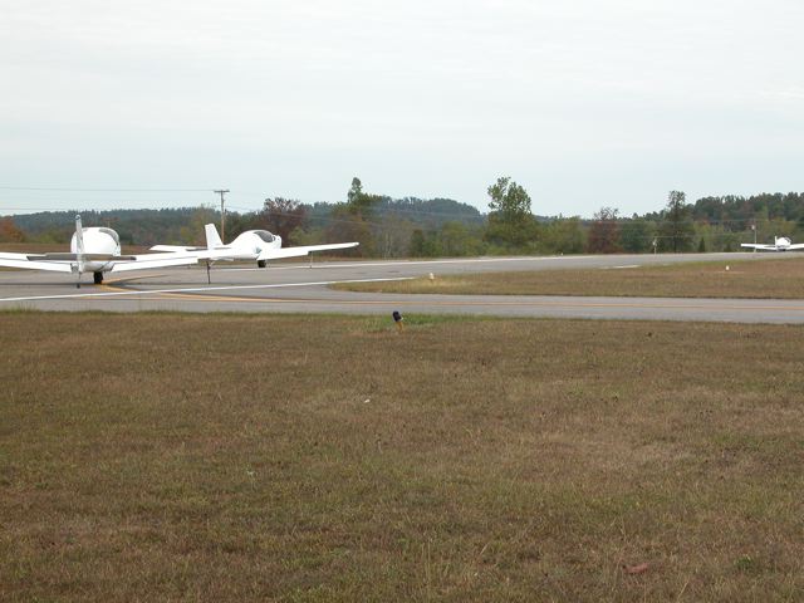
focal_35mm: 74
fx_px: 1719
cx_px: 402
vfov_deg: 19.9
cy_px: 302
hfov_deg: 26.3
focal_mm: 18.8
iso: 200
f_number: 7.5
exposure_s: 1/417
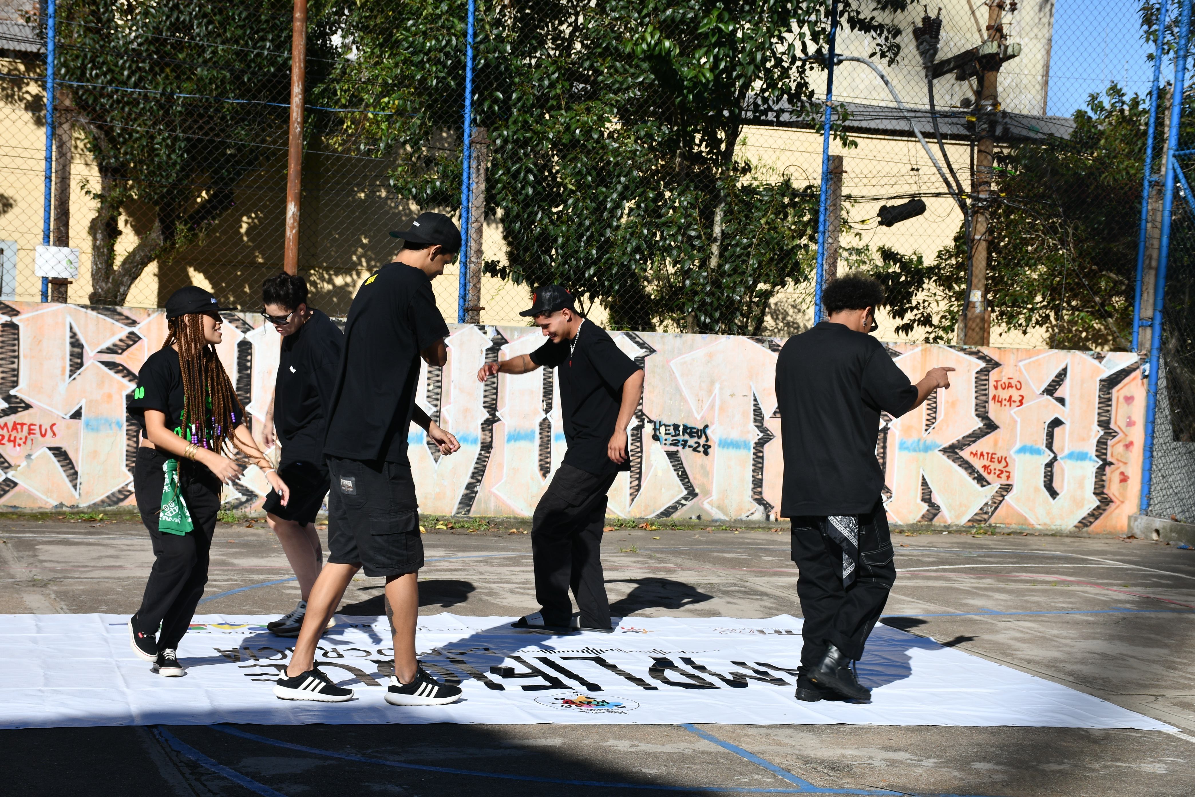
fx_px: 2224
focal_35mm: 67
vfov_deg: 20.3
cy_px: 398
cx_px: 598
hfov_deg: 30.1
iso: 100
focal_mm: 45
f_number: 9
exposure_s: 1/320
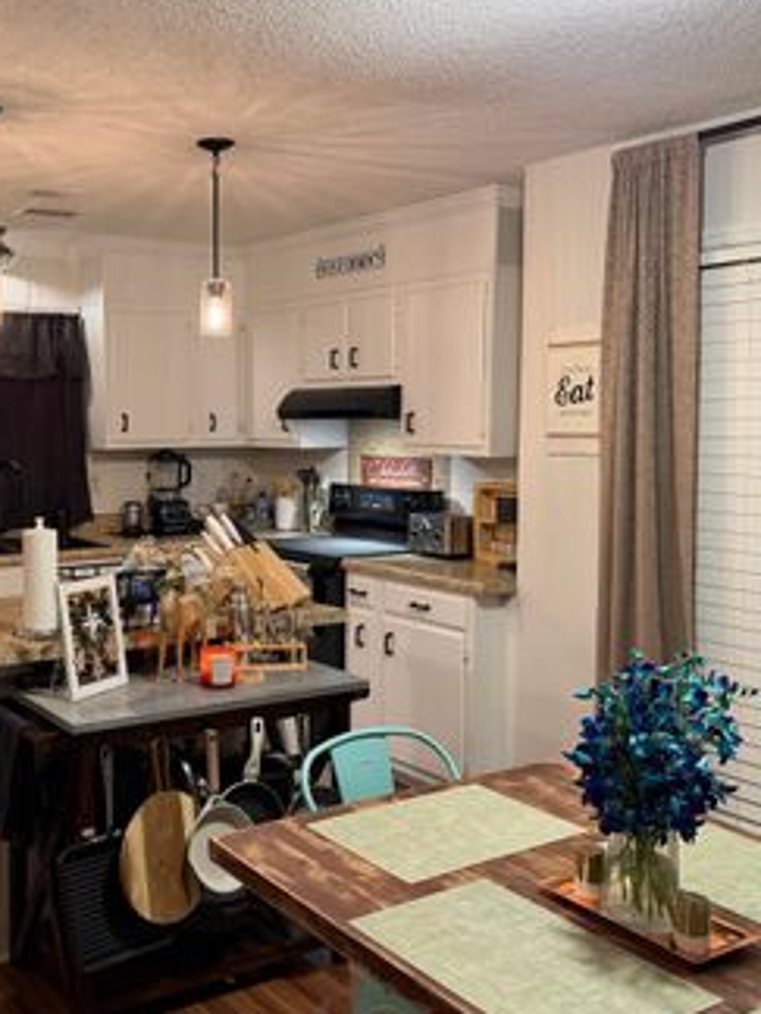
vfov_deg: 50.1
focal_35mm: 37
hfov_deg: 37.7
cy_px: 468
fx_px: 1085
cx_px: 191
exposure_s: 1/60
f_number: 1.78
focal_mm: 6.76
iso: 500
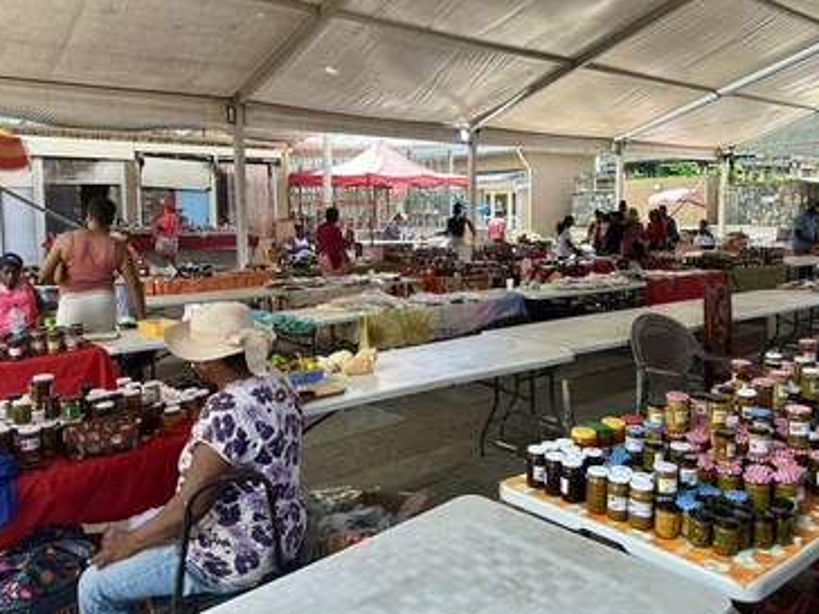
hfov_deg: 61.6
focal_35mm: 29
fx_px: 686
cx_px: 443
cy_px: 261
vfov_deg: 48.1
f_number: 1.78
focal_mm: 6.86
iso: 80
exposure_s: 1/672
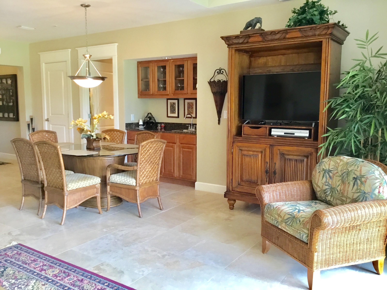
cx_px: 194
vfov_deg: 45.4
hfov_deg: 58.4
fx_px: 347
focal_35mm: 31
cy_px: 145
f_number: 2.4
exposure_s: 1/30
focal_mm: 3.3
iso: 80
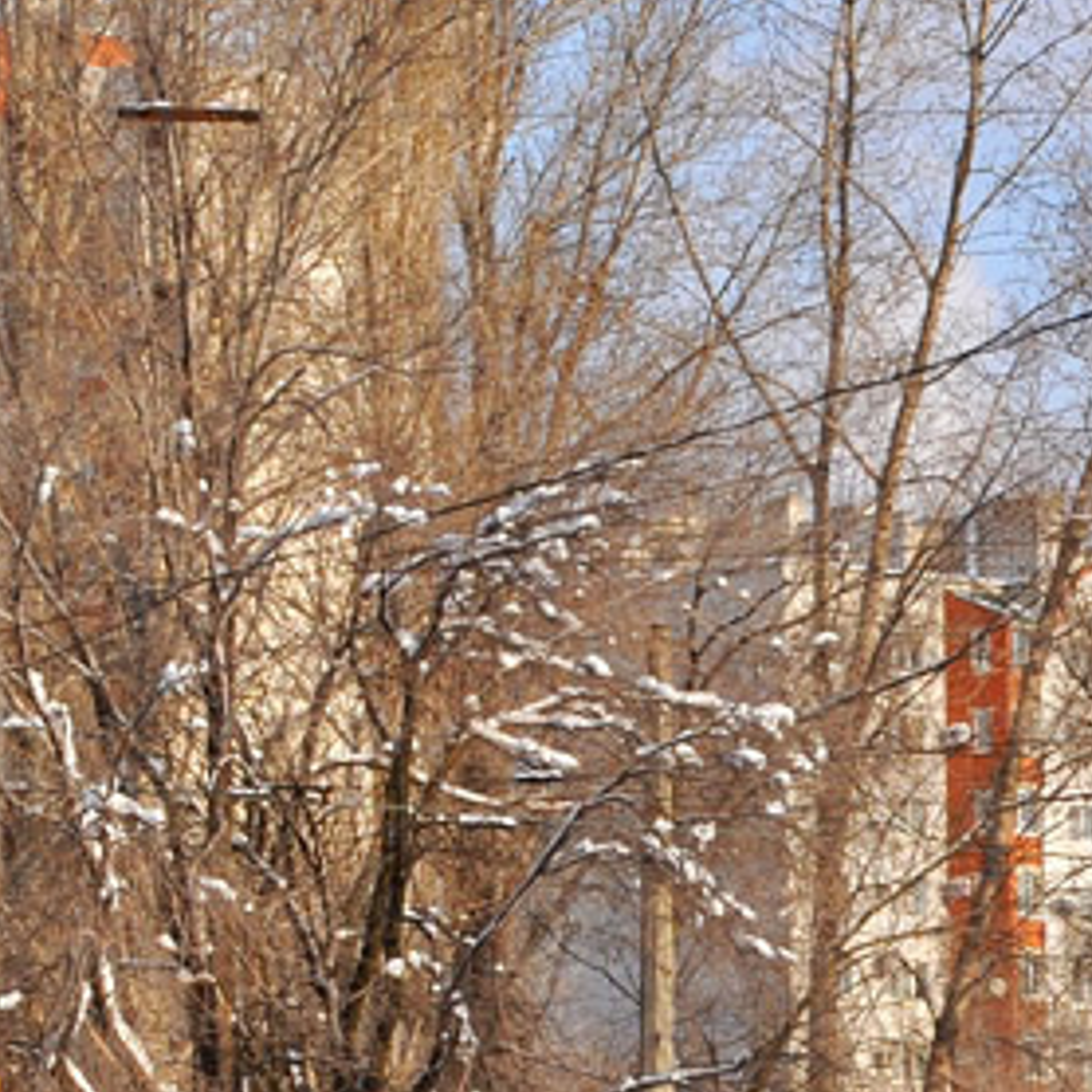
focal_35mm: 209
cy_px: 687
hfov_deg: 8.2
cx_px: -554
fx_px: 7459
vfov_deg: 8.4
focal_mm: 38
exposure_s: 1/500
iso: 200
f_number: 8
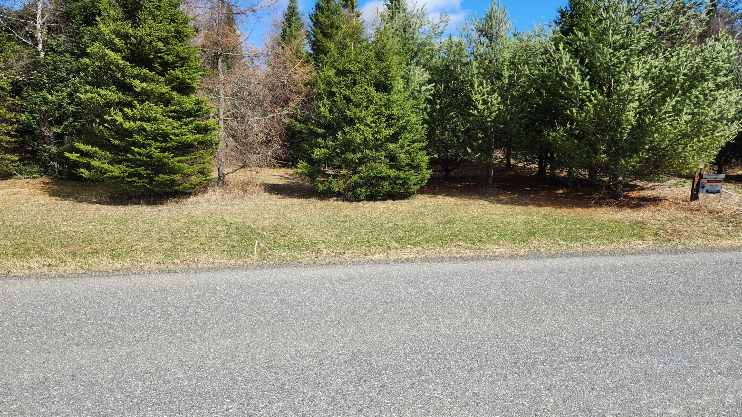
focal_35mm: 26
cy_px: 155
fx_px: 512
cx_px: 372
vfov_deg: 44.0
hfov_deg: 71.9
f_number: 1.8
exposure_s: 1/1151
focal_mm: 5.4
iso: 20
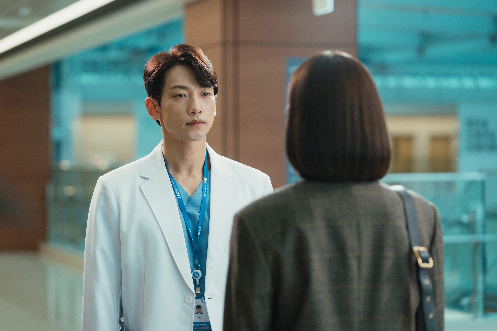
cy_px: 166
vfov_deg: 13.0
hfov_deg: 19.5
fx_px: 1449
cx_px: 248
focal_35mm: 105
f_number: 3.2
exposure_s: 1/160
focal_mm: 105
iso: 400
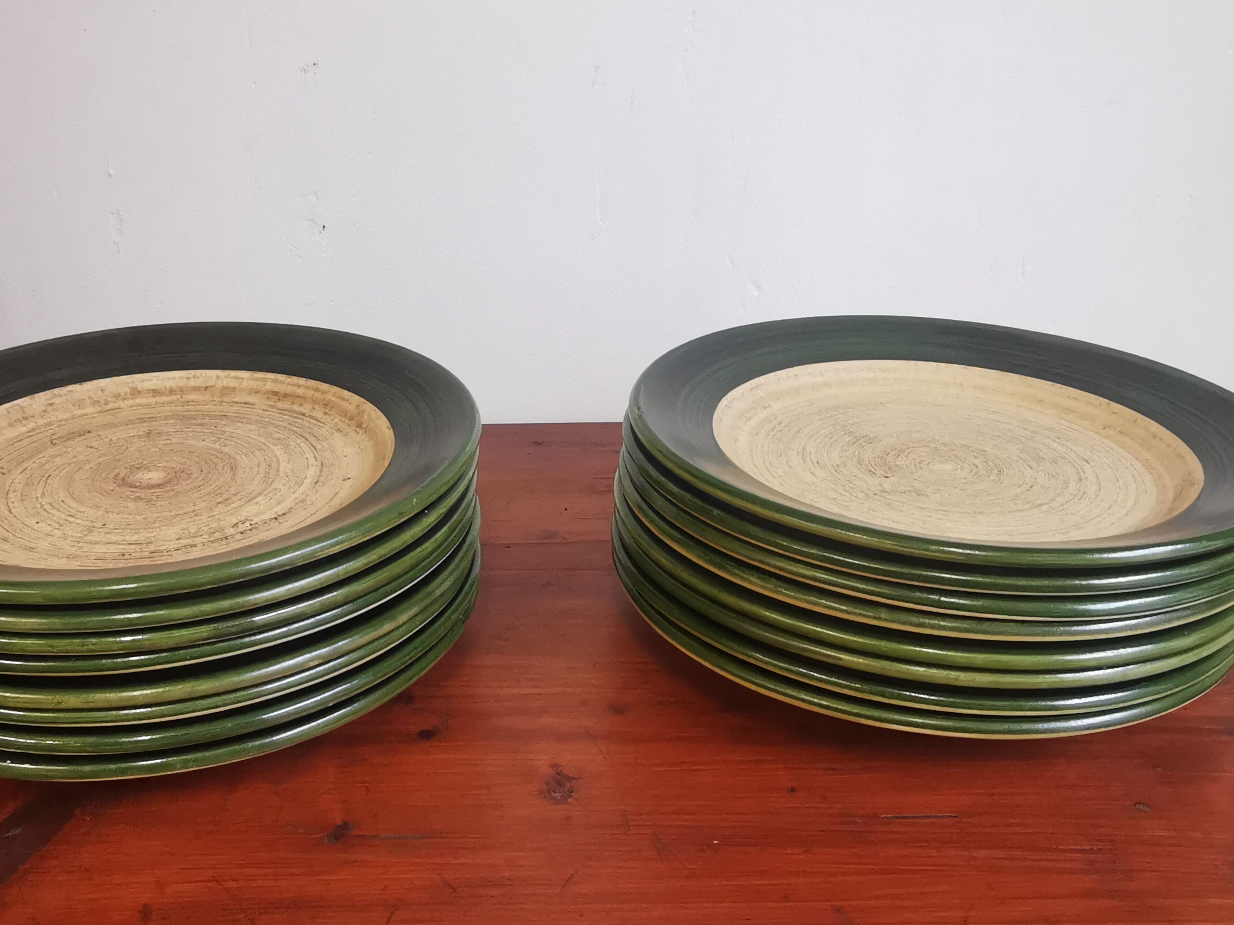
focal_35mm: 35
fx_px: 1248
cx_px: 518
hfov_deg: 52.4
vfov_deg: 40.7
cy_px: 502
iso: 125
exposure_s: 1/33.3
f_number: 2.2
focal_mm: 2.26
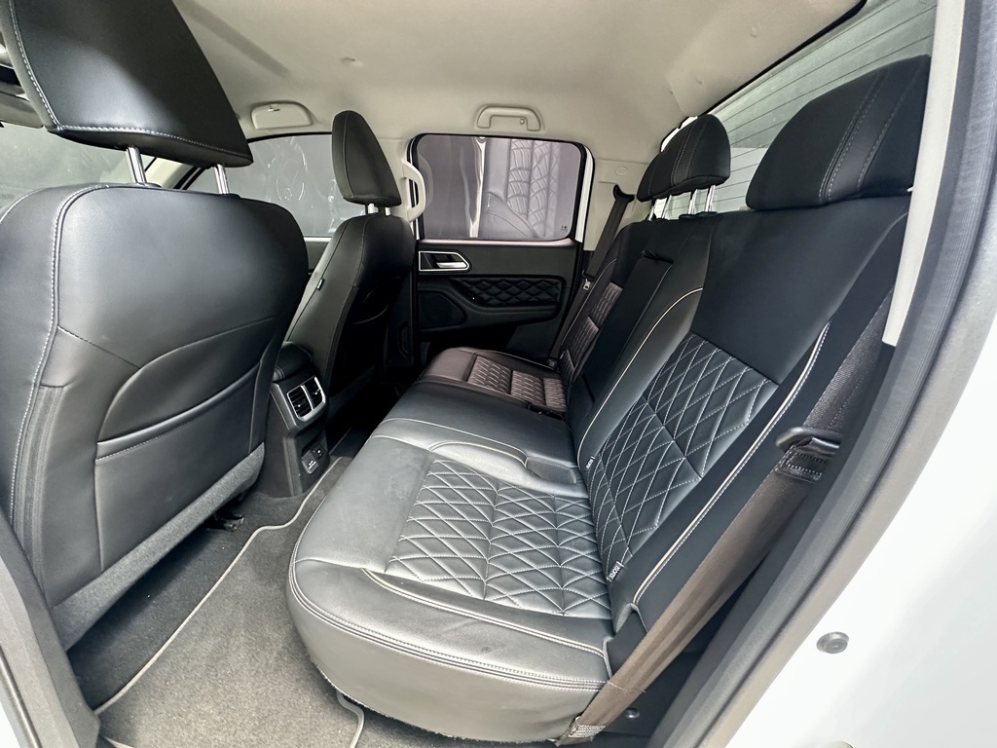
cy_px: 374
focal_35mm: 14
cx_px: 498
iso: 640
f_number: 2.2
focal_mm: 2.22
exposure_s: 1/60
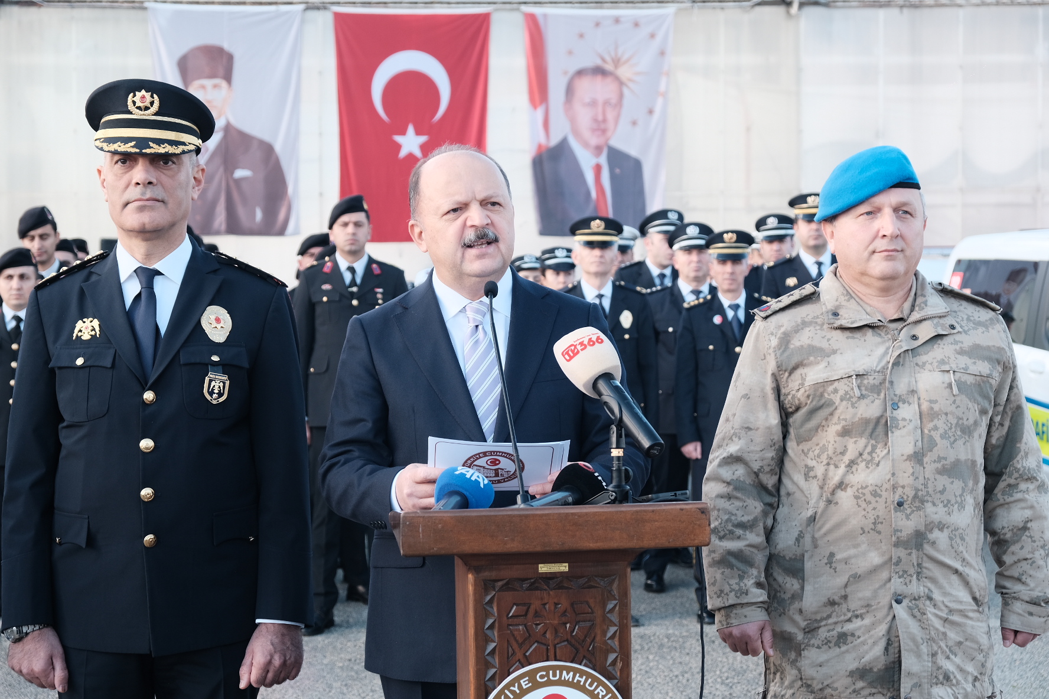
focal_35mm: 64
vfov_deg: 21.2
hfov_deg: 31.4
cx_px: 524
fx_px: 1865
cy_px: 350
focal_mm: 42.5
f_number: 5
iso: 320
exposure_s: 1/170
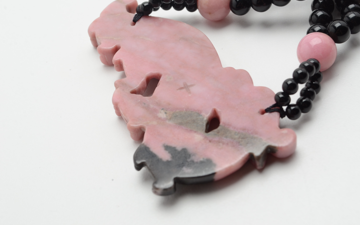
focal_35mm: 85
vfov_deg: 15.4
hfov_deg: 24.5
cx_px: 180
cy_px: 105
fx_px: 829
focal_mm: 55
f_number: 14
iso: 200
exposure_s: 1/125
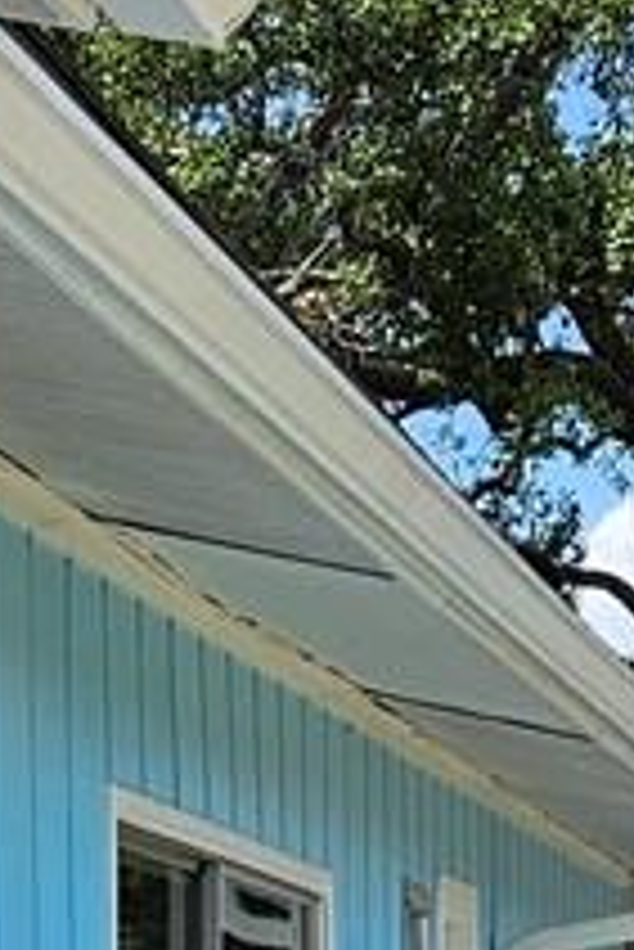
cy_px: 1495
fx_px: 4773
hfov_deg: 7.5
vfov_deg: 10.9
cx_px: -279
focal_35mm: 181
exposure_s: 1/1834
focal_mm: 5.4
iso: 25
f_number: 1.8
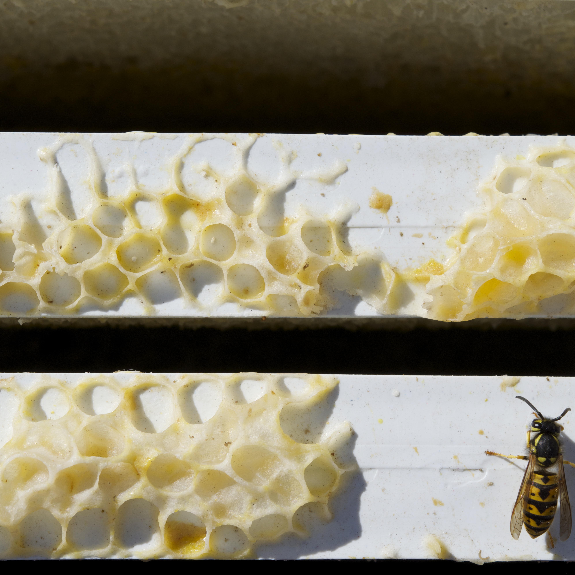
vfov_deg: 17.4
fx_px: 1879
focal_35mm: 100
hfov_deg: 17.4
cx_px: 292
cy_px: 287
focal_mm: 52
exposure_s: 1/500
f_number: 11
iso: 200
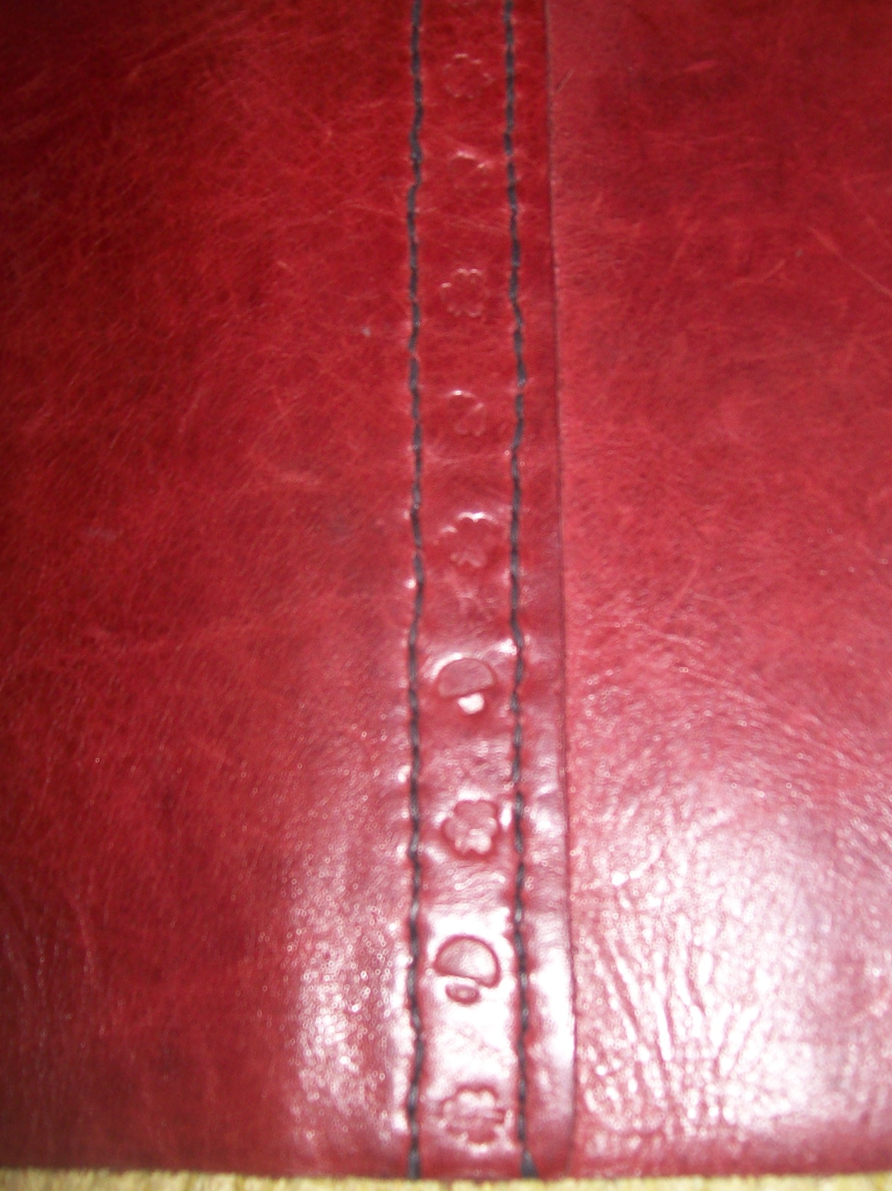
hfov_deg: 32.9
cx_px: 468
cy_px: 537
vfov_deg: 42.9
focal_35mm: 44
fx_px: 1513
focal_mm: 6
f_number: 2.7
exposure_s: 1/64
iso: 80
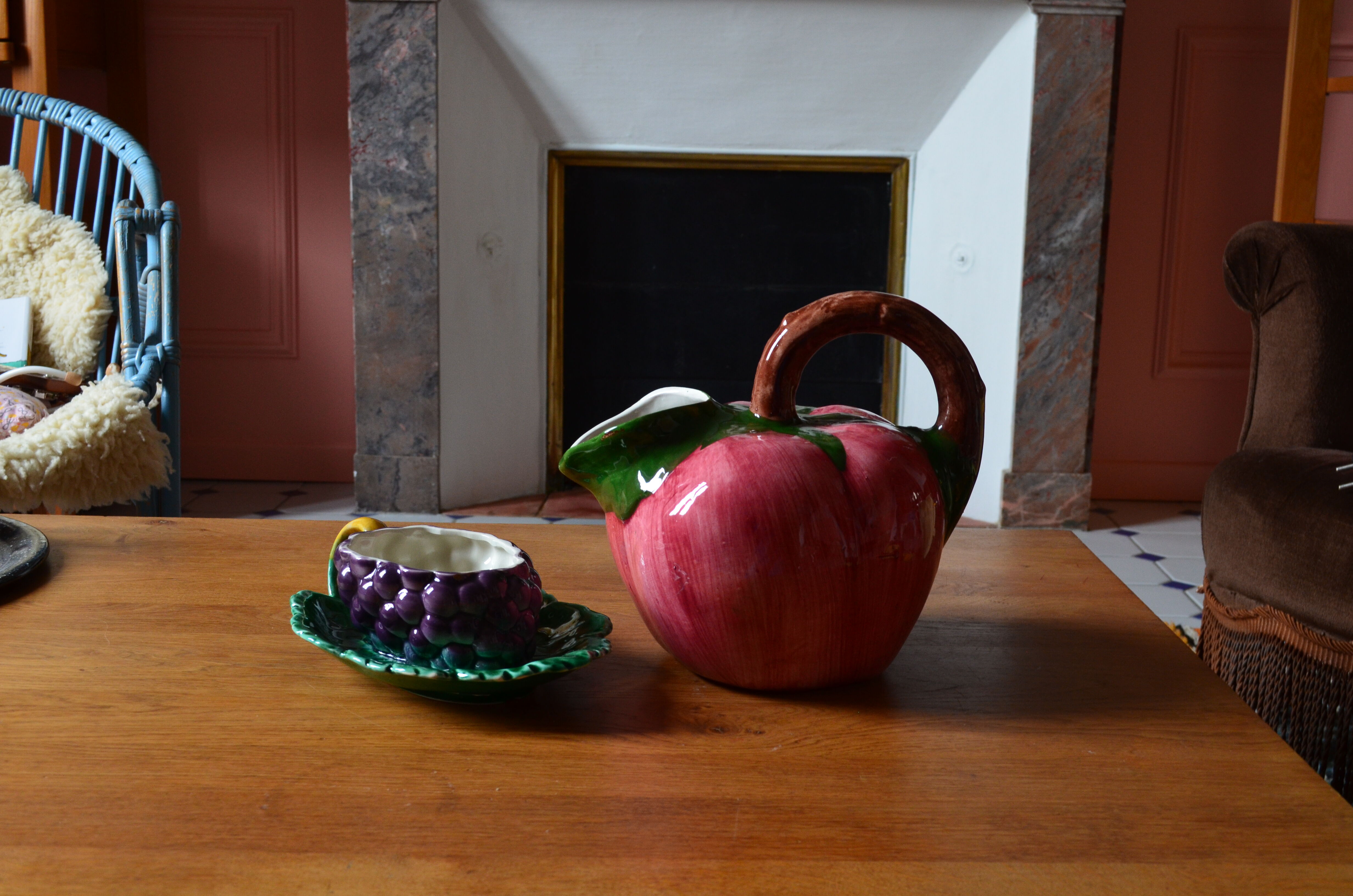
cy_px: 448
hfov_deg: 45.0
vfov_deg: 30.7
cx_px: 676
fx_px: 1631
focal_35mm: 44
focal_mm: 29
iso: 800
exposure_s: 1/15
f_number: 8
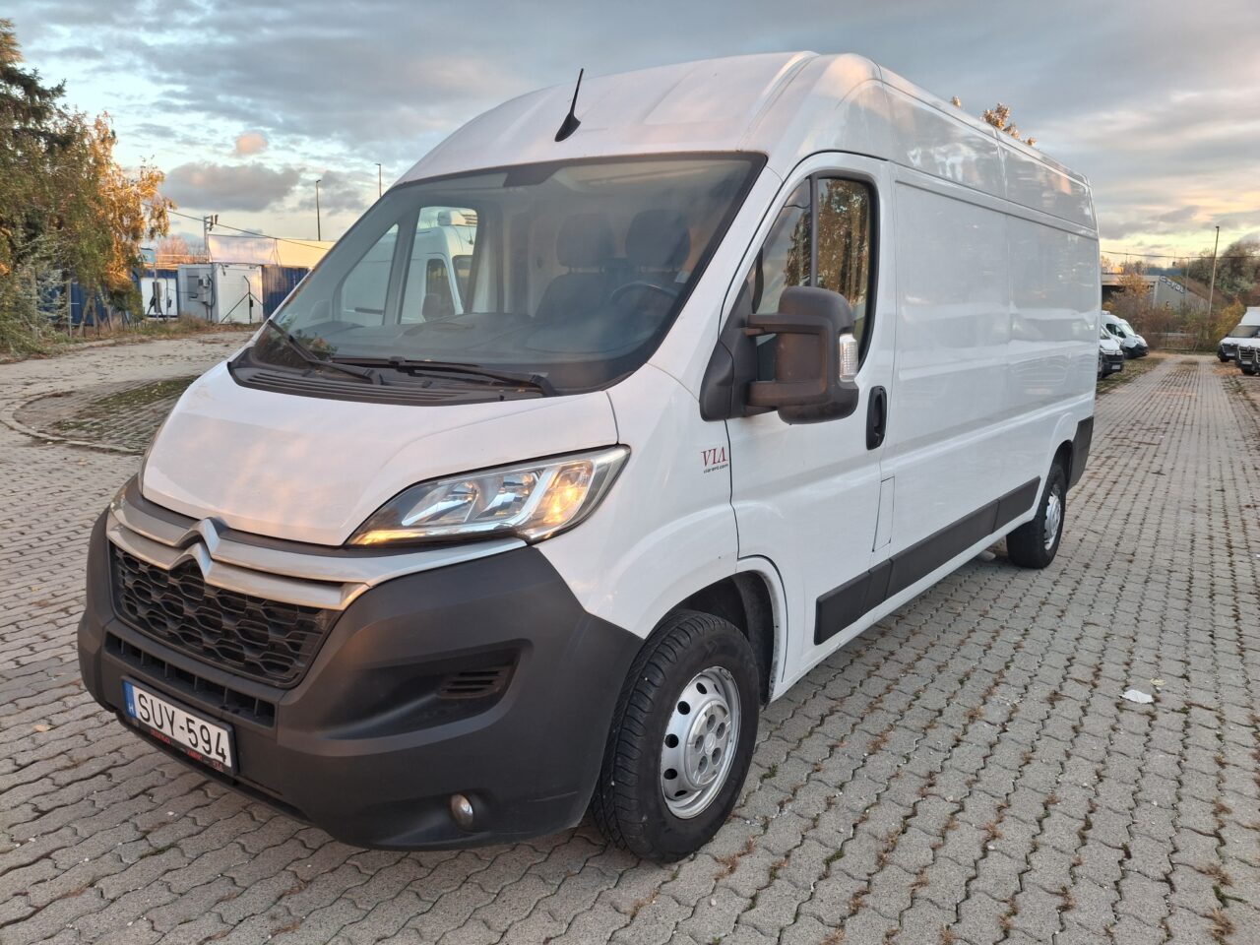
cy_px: 472
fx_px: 910
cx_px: 630
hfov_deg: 69.4
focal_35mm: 25
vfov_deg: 54.9
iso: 32
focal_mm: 4.69
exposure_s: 1/122
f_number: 1.8
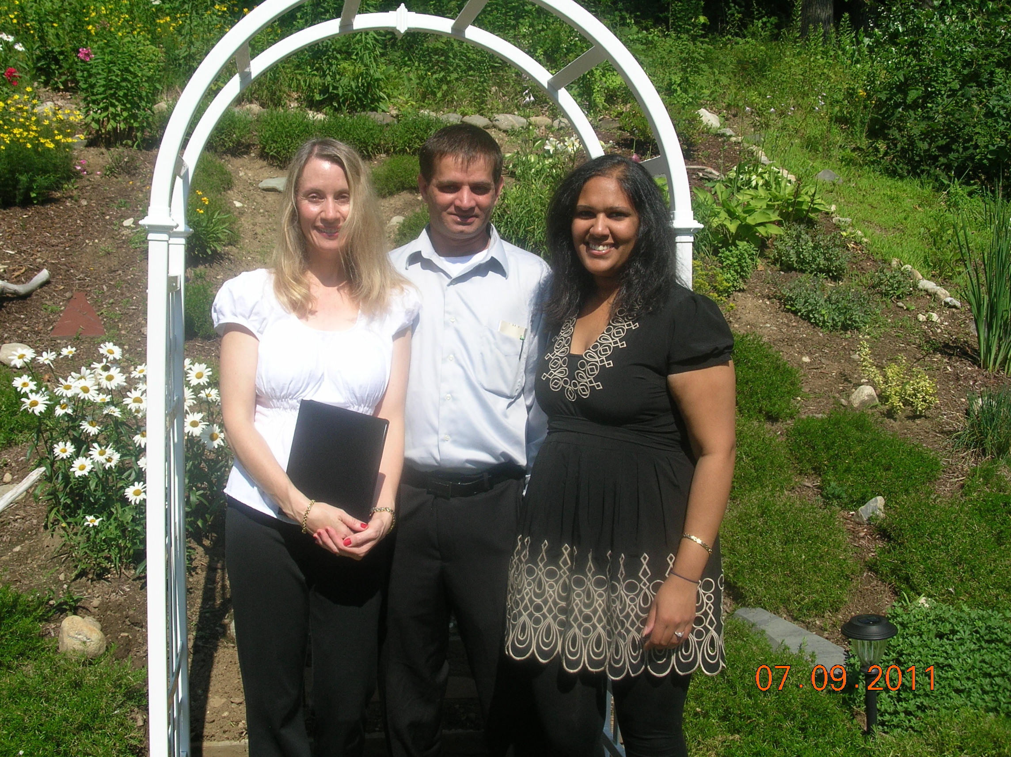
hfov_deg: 44.8
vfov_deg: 34.3
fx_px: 1226
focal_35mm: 42
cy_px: 378
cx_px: 506
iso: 50
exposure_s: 1/805
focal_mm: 6.9
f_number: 3.9
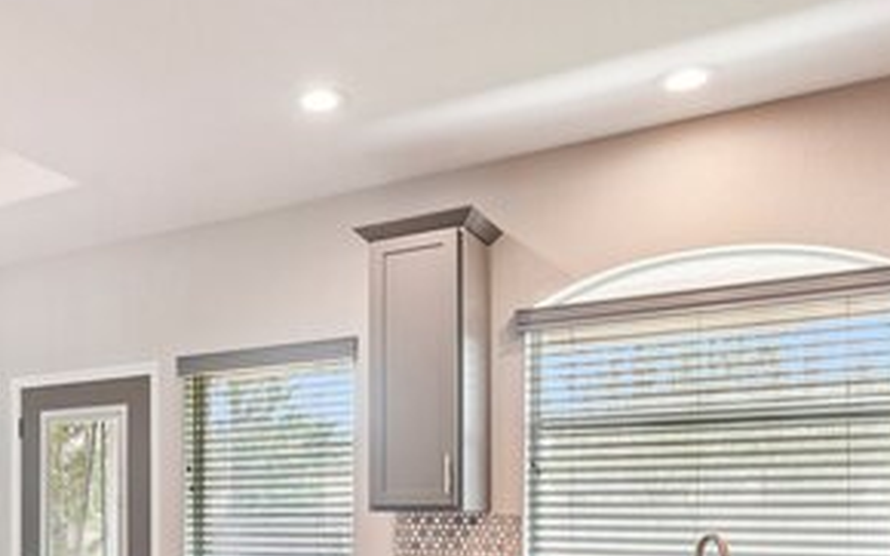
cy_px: 508
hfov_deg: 52.0
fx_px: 873
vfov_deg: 33.3
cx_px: 239
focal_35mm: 36
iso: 800
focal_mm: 16
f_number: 8
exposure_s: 1/40
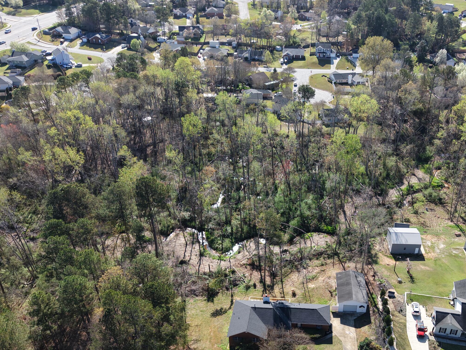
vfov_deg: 38.7
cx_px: 297
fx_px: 485
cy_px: 261
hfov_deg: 50.7
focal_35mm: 36
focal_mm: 8.67
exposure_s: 1/1000
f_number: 1.8
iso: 100
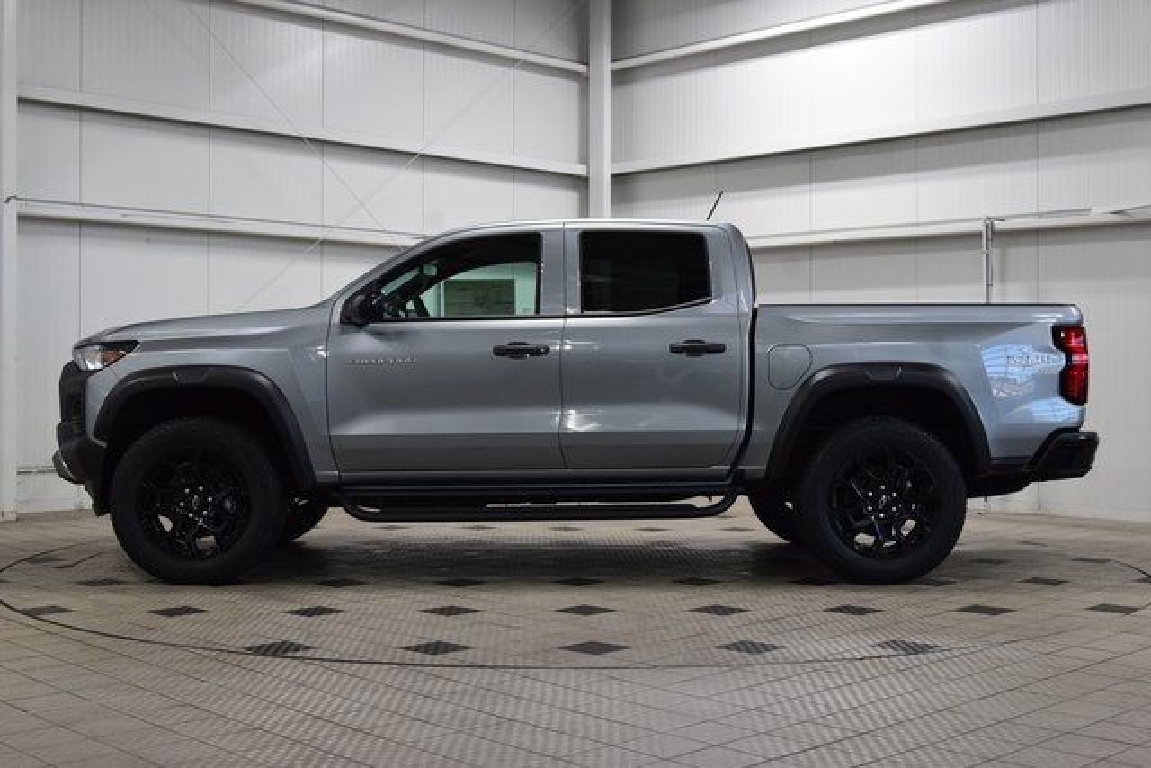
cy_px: 384
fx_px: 1487
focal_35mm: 46
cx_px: 576
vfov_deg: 29.0
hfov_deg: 42.3
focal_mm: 31
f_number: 8
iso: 1600
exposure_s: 1/60
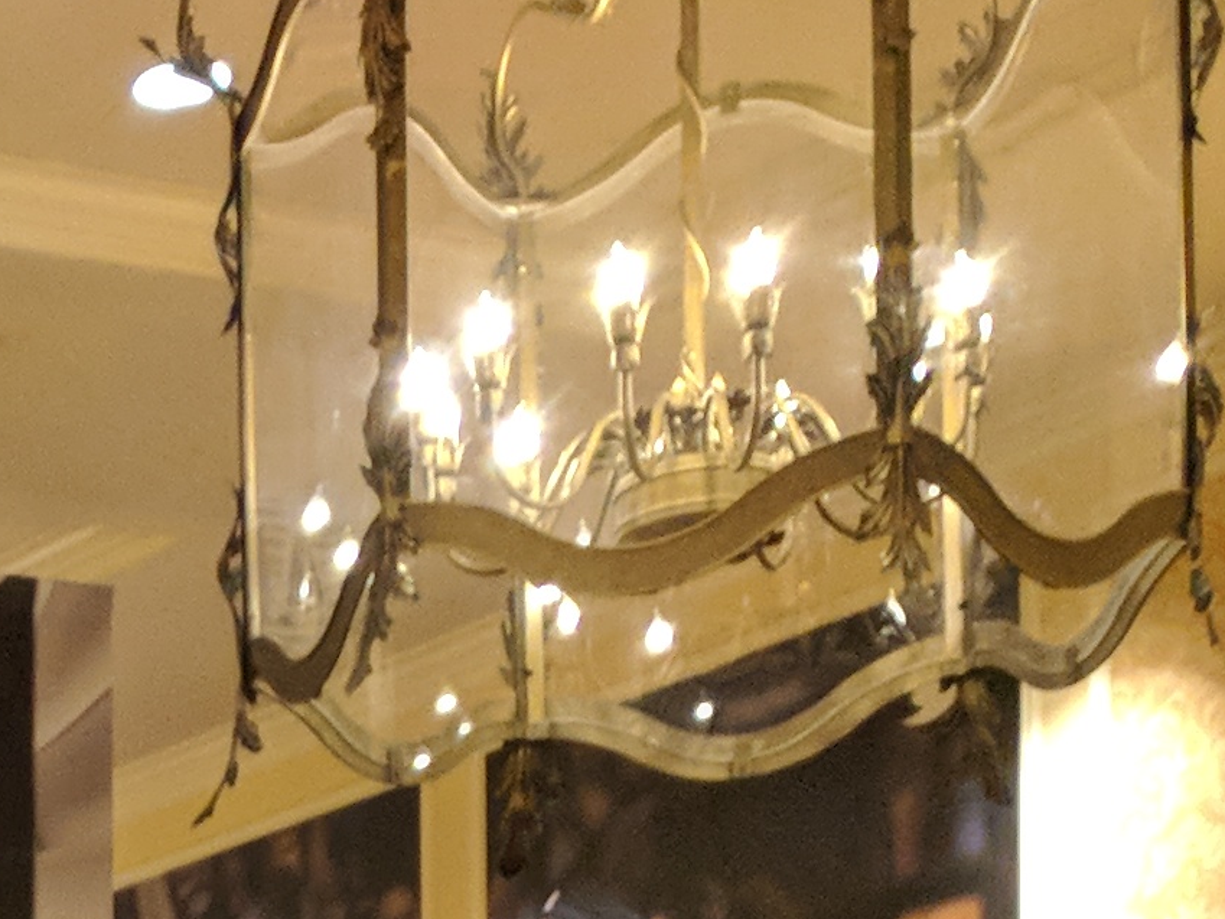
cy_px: 2103
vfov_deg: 10.5
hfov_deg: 13.9
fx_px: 4389
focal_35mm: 124
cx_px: -1071
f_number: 2
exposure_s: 1/30
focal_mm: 4.67
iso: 670
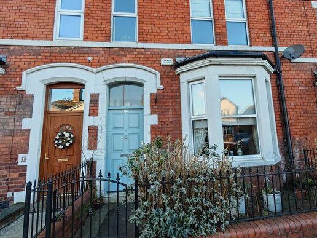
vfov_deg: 68.3
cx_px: 175
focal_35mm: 19
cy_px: 102
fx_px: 174
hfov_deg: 84.4
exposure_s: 1/100
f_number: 1.8
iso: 64
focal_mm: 2.03
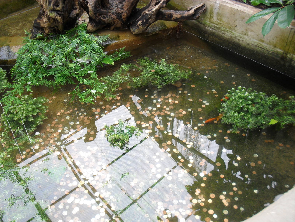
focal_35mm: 35
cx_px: 148
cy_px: 111
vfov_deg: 40.7
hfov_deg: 52.6
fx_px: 298
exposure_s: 1/45
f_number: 3.2
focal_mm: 6.3
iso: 100
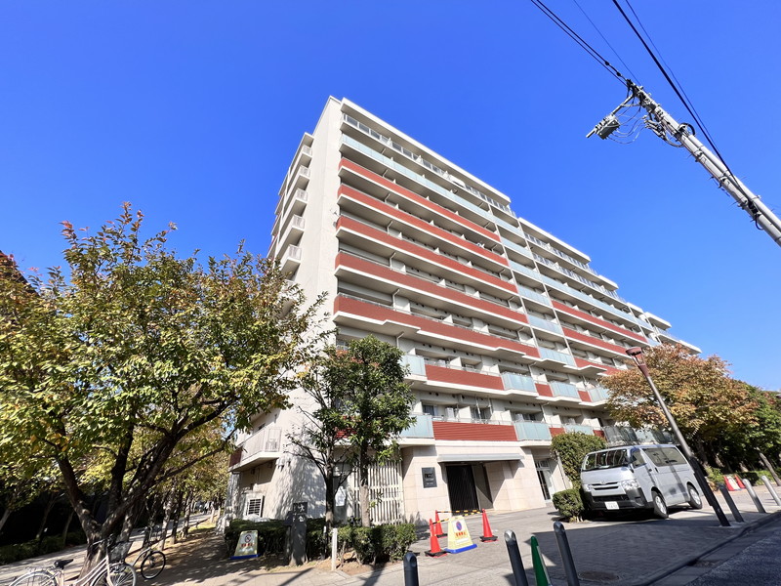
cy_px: 293
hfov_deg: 106.2
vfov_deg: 89.9
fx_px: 293
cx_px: 390
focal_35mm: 13
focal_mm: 1.57
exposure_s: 1/951
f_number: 1.8
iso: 32
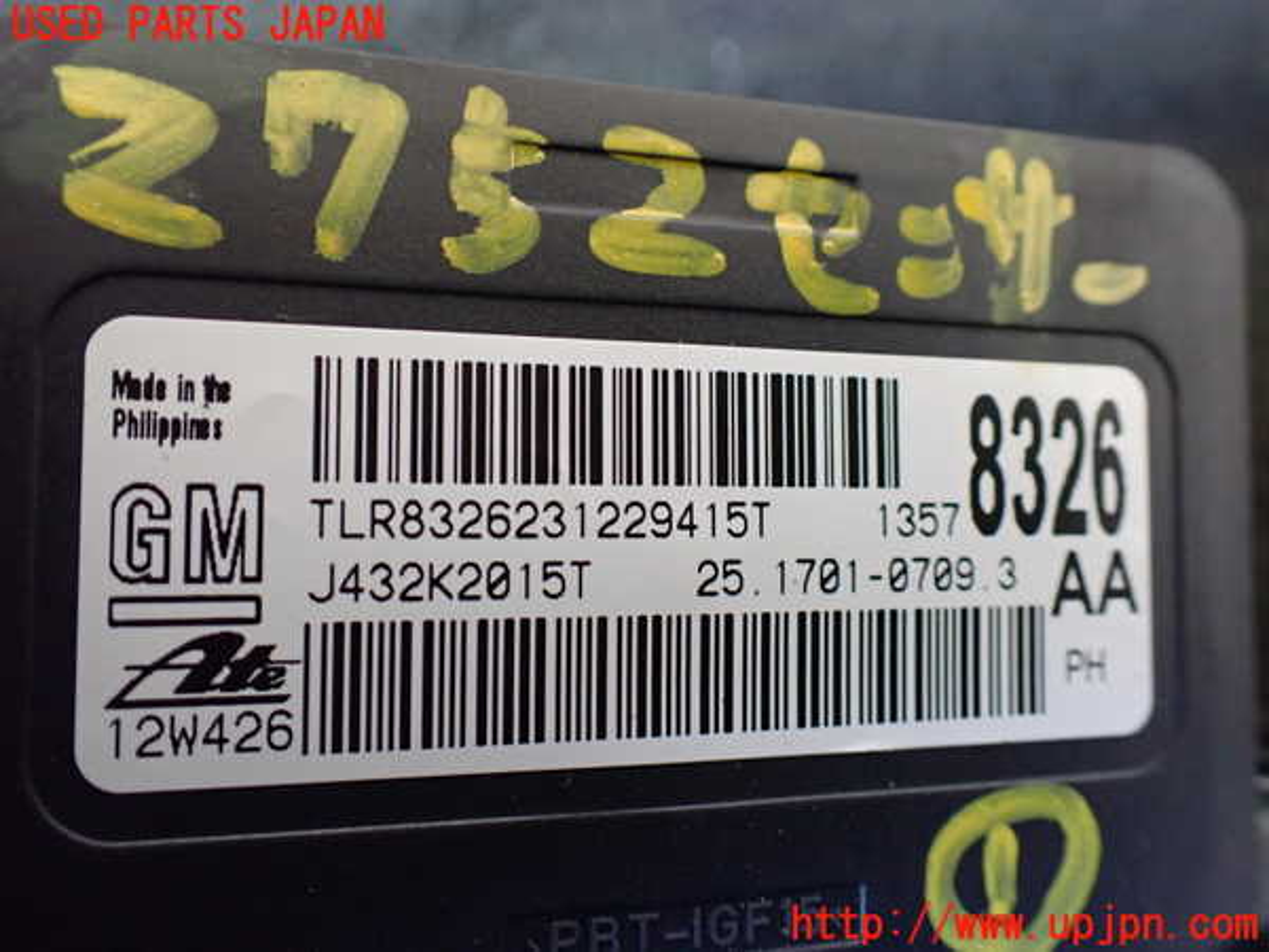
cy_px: 476
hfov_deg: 60.0
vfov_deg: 46.8
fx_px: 1100
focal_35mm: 30
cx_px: 634
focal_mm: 5.4
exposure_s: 1/100
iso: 800
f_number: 2.3
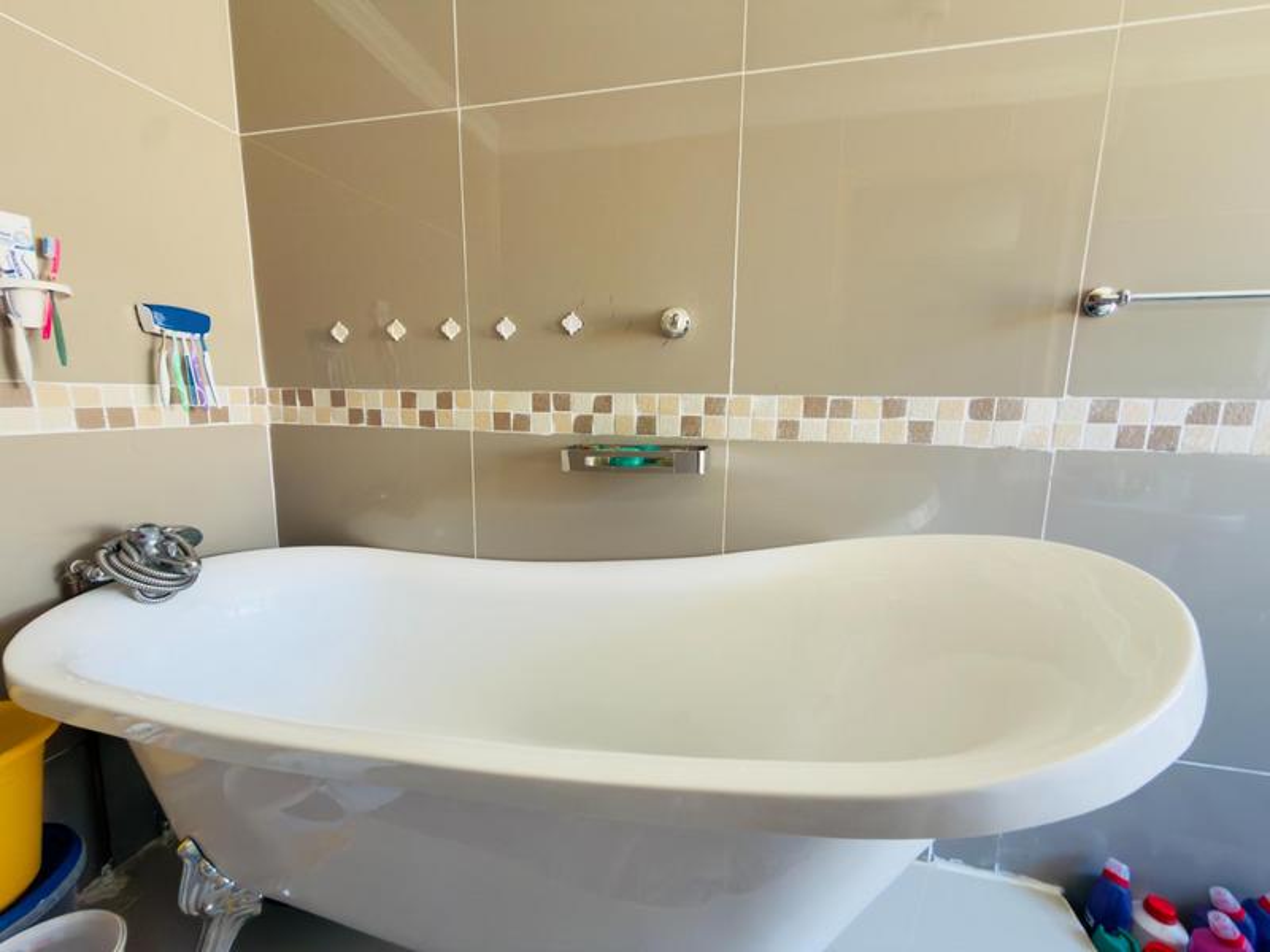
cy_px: 476
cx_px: 635
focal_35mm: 14
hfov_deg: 102.1
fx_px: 514
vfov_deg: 85.7
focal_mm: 2.2
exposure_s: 1/30
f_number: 2.2
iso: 125
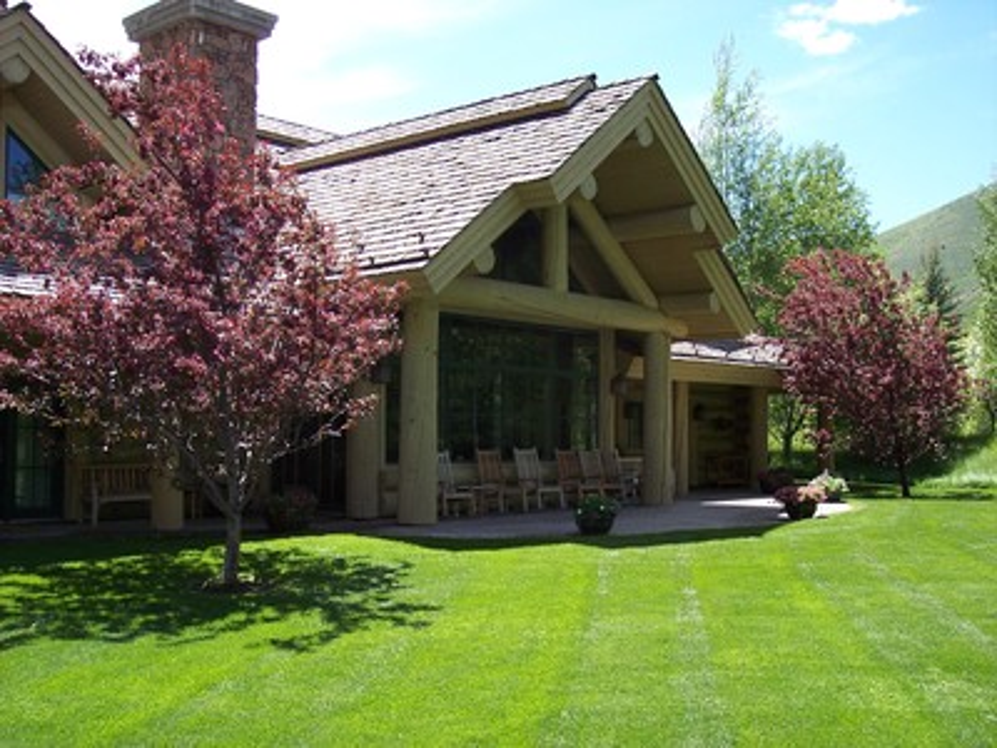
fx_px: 1123
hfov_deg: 47.9
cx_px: 498
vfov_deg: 36.8
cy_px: 374
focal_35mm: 39
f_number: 3.4
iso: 100
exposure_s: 1/350
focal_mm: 8
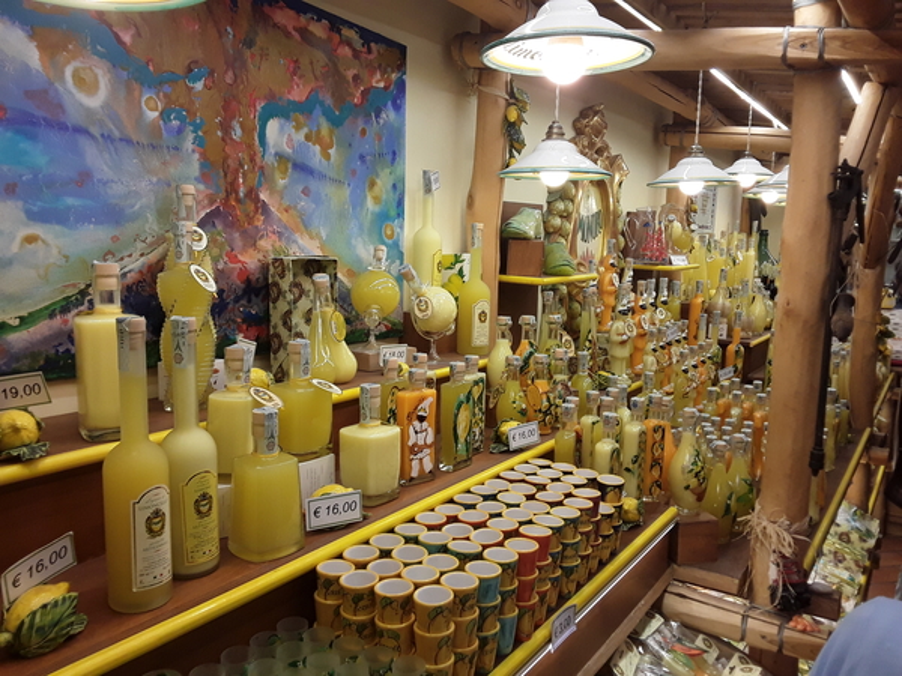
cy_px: 338
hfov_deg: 65.3
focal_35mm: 27
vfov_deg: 51.4
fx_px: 704
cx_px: 451
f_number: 1.9
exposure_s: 1/100
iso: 50
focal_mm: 2.91
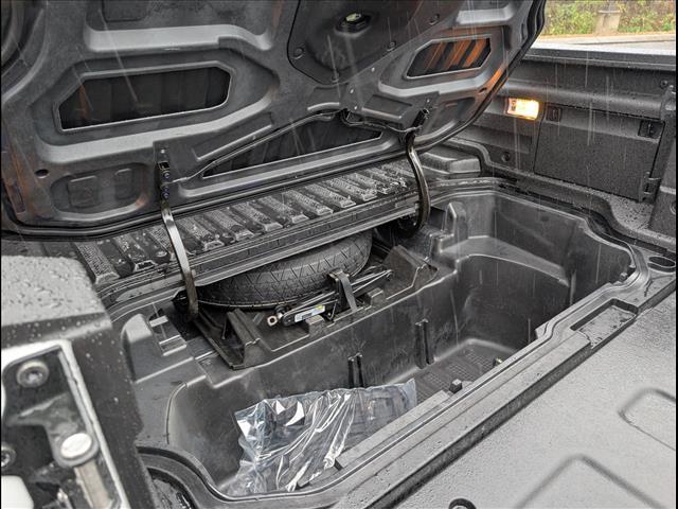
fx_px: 470
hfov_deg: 71.6
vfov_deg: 56.8
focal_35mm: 24
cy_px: 254
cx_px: 339
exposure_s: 1/127
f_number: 1.68
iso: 373
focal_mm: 6.9
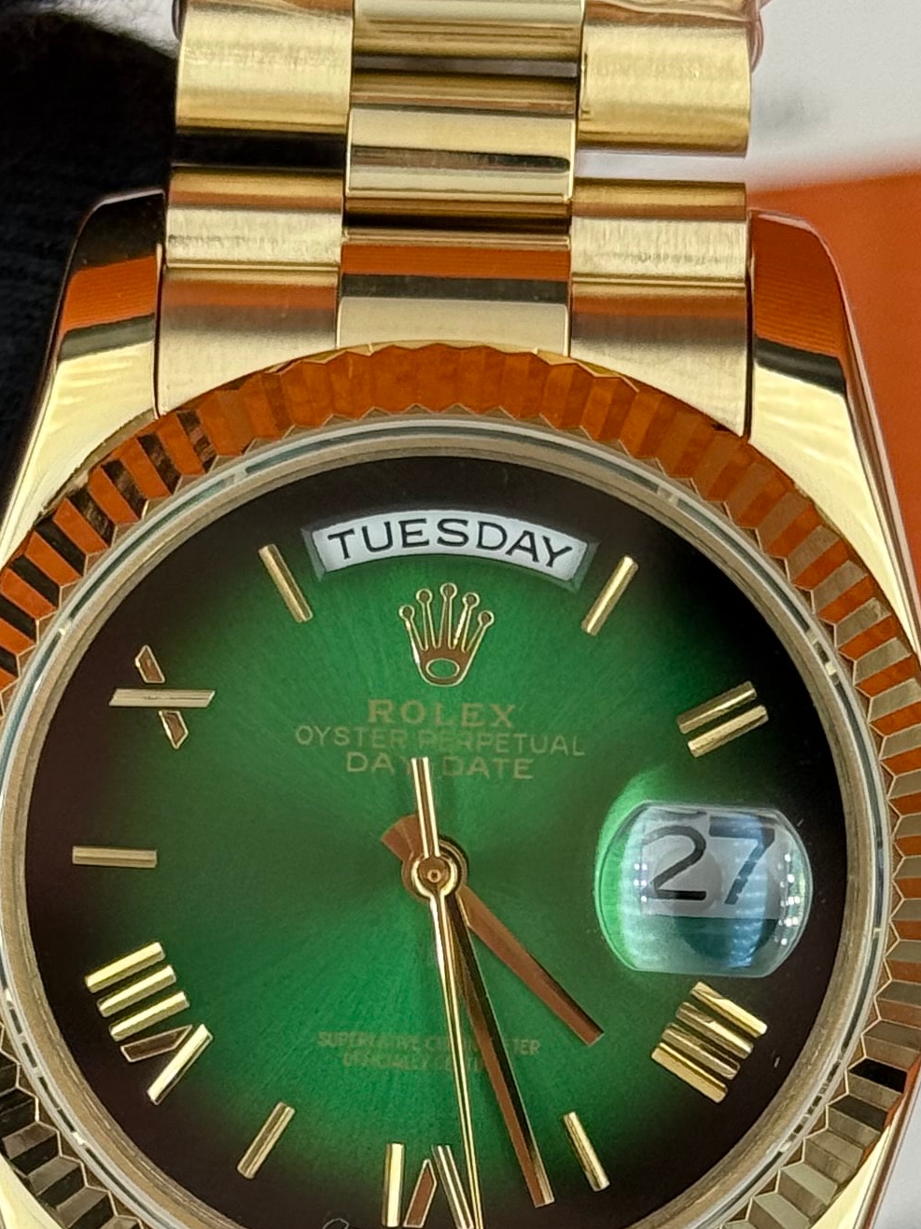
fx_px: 5217
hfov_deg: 10.1
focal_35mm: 147
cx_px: 408
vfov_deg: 13.4
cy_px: 897
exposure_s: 1/557
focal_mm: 6.76
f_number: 1.78
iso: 64
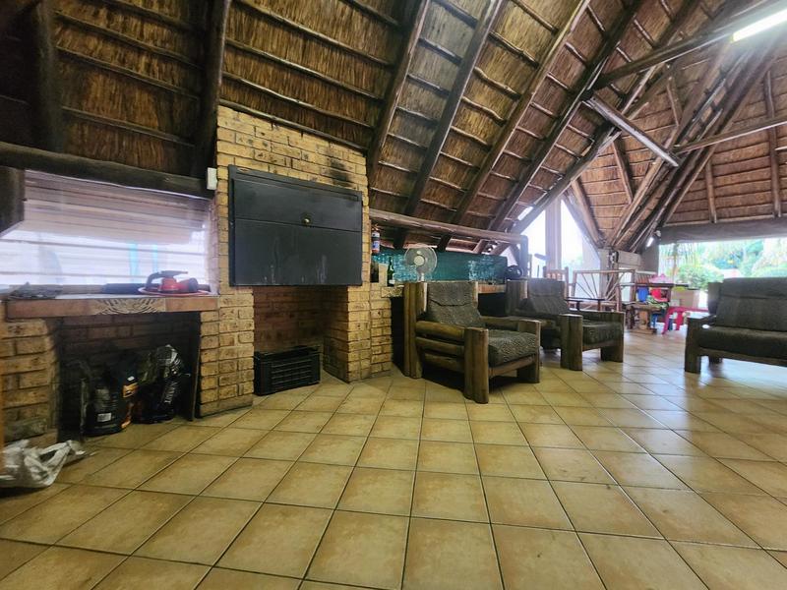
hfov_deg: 106.2
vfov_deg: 89.9
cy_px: 295
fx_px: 296
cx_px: 394
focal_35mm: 13
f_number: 2.2
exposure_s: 1/25
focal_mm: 2.2
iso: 1000
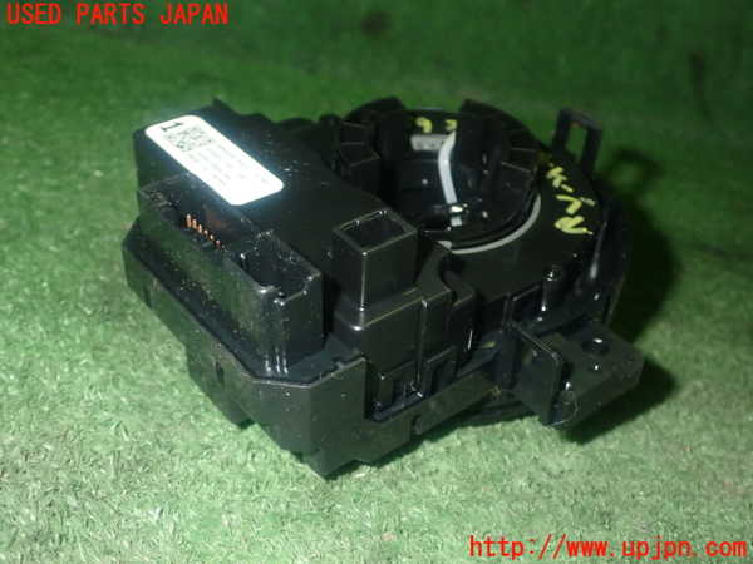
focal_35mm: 44
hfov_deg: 42.9
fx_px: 957
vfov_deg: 32.9
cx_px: 376
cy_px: 282
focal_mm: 7.84
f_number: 9
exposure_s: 1/40
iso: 800
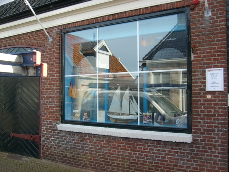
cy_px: 86
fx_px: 232
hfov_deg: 52.6
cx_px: 114
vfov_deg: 40.7
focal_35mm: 35
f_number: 7.1
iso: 80
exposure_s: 1/90
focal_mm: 5.8
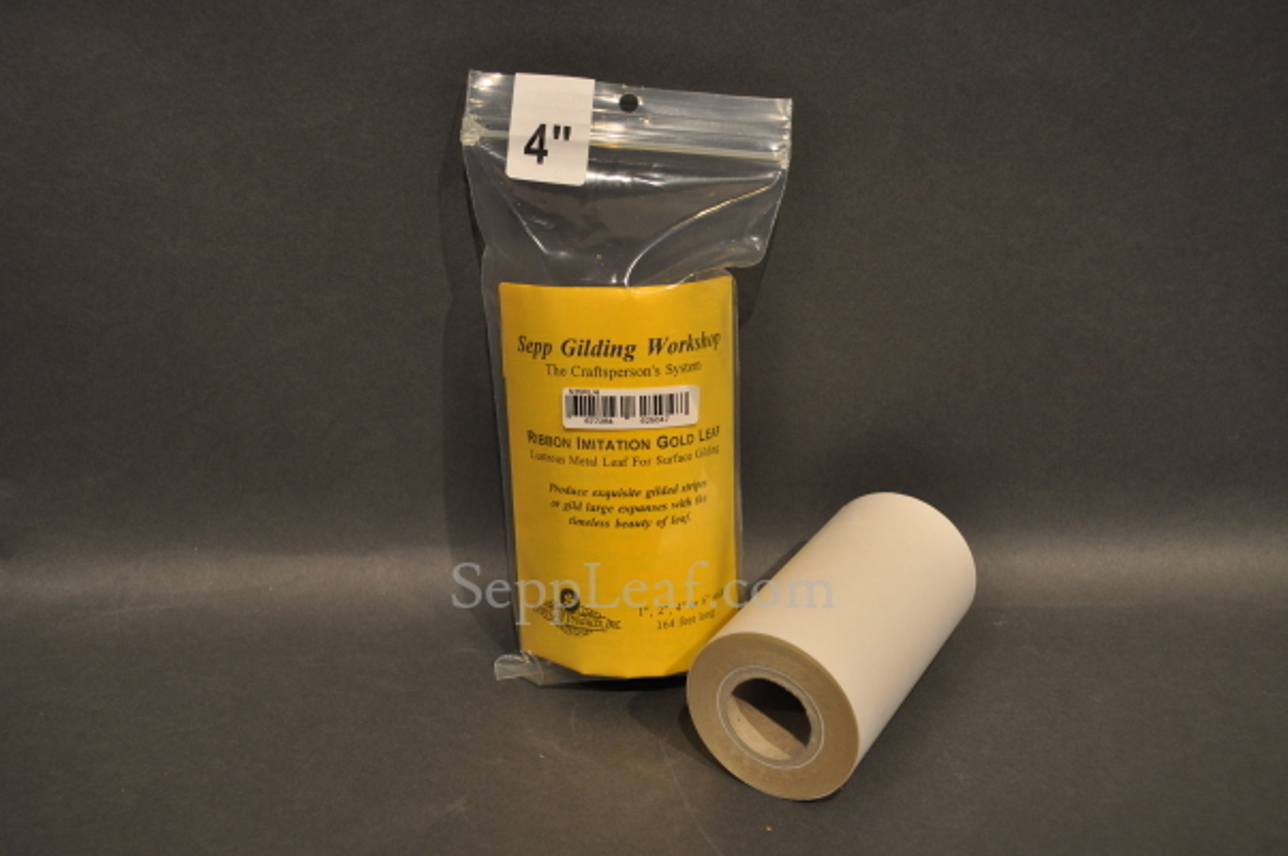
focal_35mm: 39
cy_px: 428
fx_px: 1394
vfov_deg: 34.1
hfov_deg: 49.6
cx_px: 644
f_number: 5.6
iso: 400
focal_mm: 26
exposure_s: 1/125
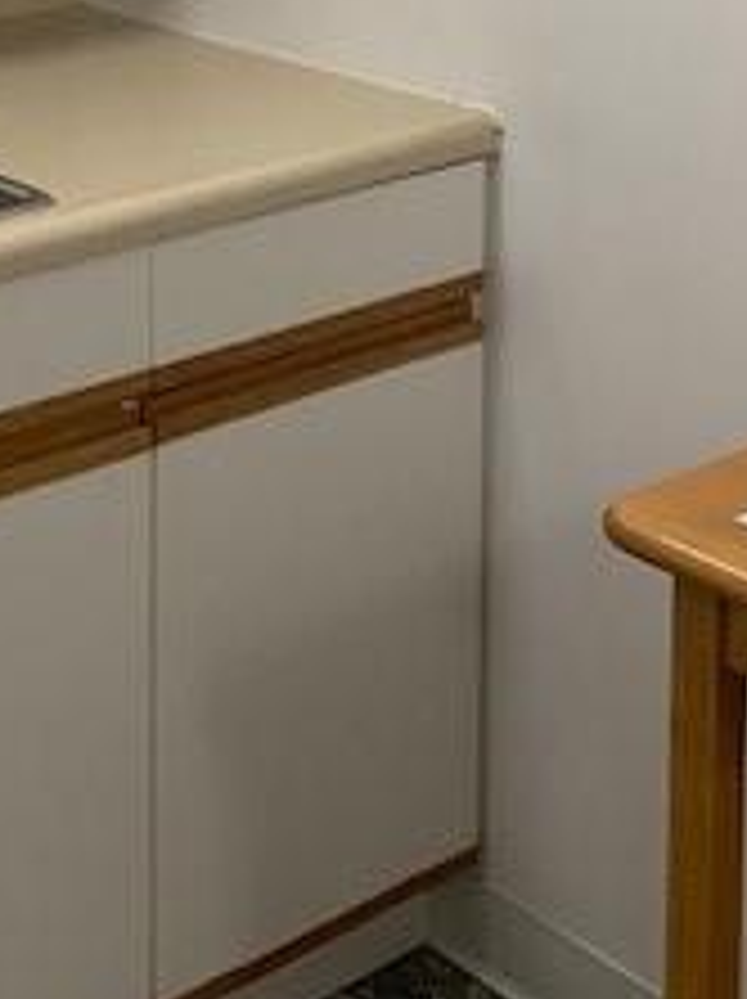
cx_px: -310
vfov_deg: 22.9
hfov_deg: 17.9
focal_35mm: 75
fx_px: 2162
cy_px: -324
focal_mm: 4.25
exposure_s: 1/60
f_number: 1.8
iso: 100
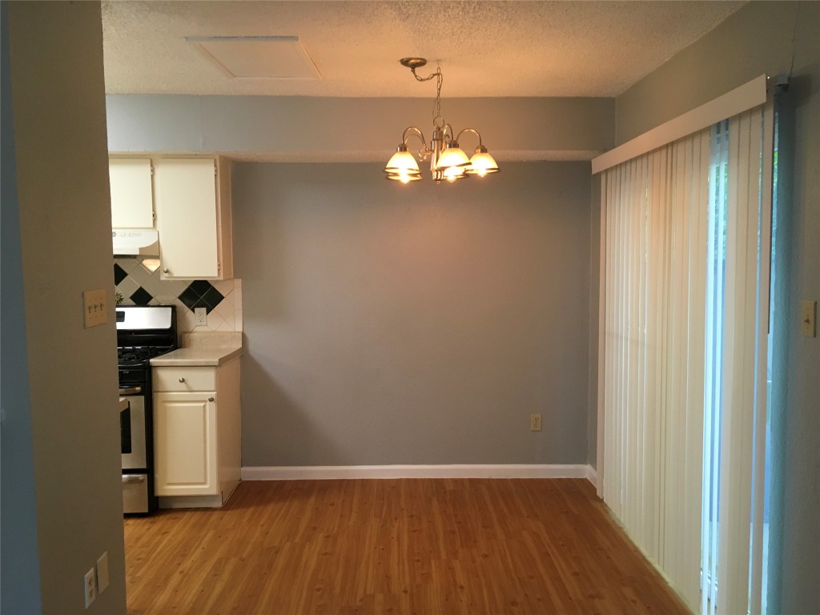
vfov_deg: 48.2
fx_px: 687
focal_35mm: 29
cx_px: 410
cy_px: 308
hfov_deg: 61.7
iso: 100
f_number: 2.2
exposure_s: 1/30
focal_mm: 4.15
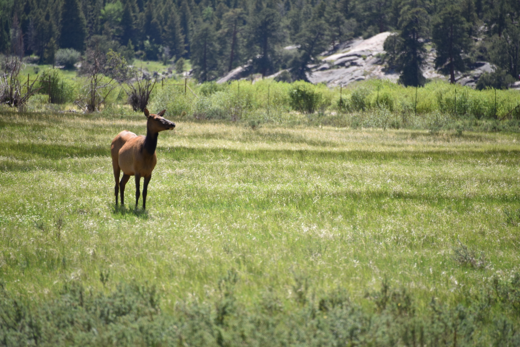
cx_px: 260
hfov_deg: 6.9
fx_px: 4334
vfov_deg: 4.6
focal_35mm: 300
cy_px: 174
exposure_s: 1/640
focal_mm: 300
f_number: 5.6
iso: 280
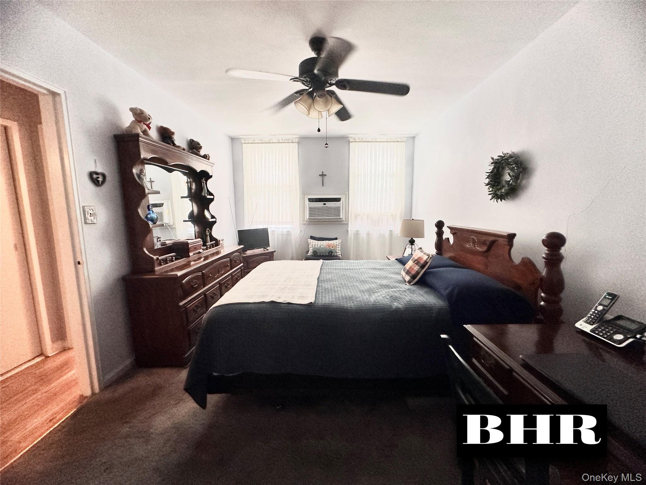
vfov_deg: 85.7
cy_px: 242
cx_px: 323
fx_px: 261
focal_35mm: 14
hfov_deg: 102.1
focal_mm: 2.22
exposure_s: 1/120
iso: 250
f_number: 2.2
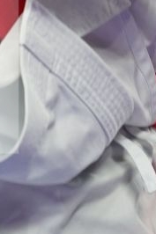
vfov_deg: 0.8
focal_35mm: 2705
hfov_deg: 0.5
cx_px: -63
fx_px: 17604
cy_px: -239
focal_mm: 400
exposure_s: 1/400
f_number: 2.8
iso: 640
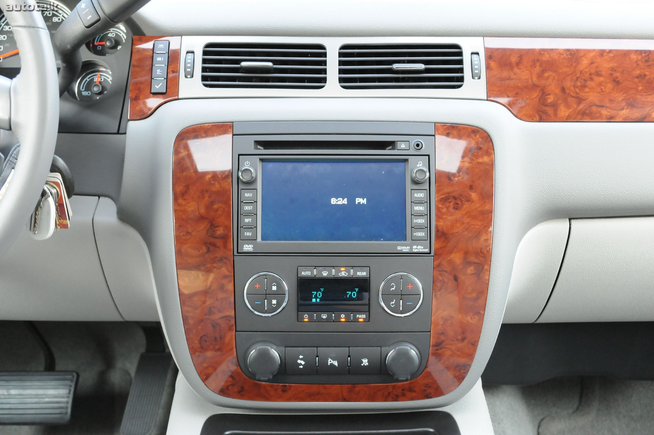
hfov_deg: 37.9
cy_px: 218
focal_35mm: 52
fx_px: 953
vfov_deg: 25.7
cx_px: 327
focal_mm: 35
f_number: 6.3
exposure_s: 1/80
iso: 2000
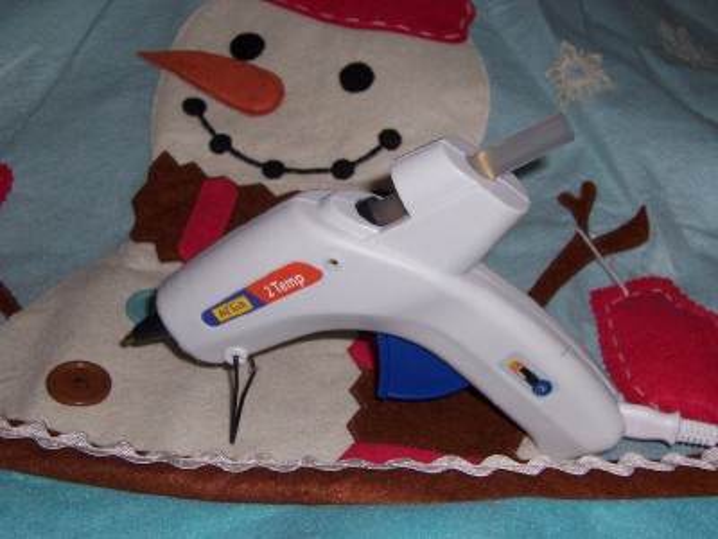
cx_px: 359
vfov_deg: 24.4
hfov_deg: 32.2
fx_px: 1245
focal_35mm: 60
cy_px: 270
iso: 140
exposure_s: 1/90
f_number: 4
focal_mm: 10
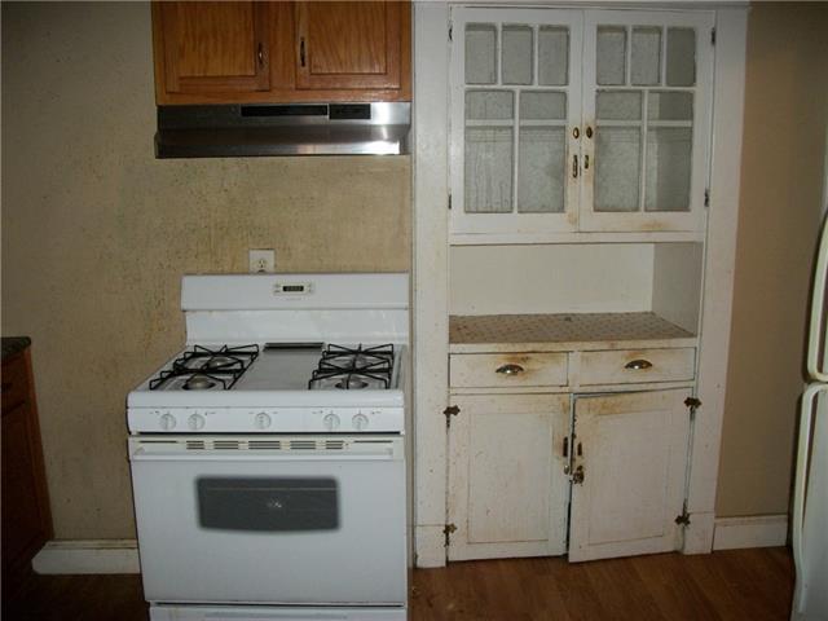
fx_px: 765
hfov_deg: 56.8
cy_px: 310
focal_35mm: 32
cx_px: 414
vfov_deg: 44.2
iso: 160
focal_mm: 5.7
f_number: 2.9
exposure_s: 1/30
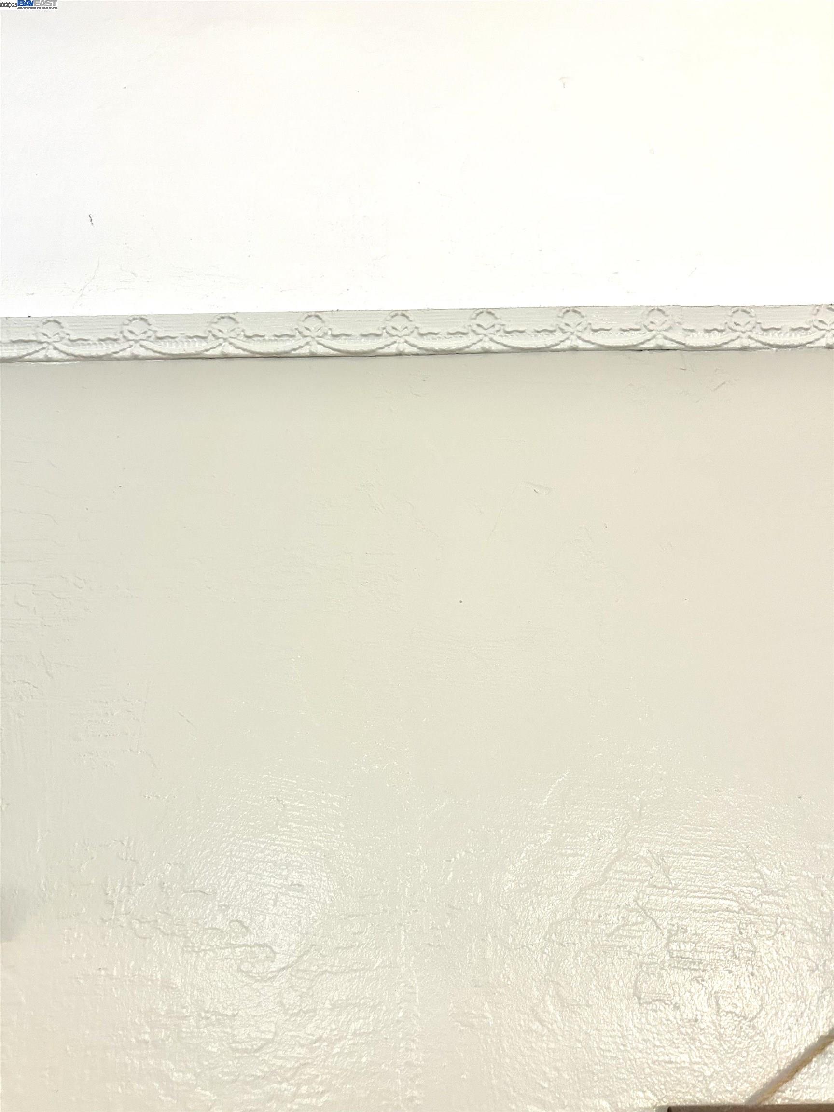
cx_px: 417
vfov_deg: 67.3
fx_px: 835
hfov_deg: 53.1
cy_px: 556
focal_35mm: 26
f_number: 1.5
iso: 200
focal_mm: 5.7
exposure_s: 1/60
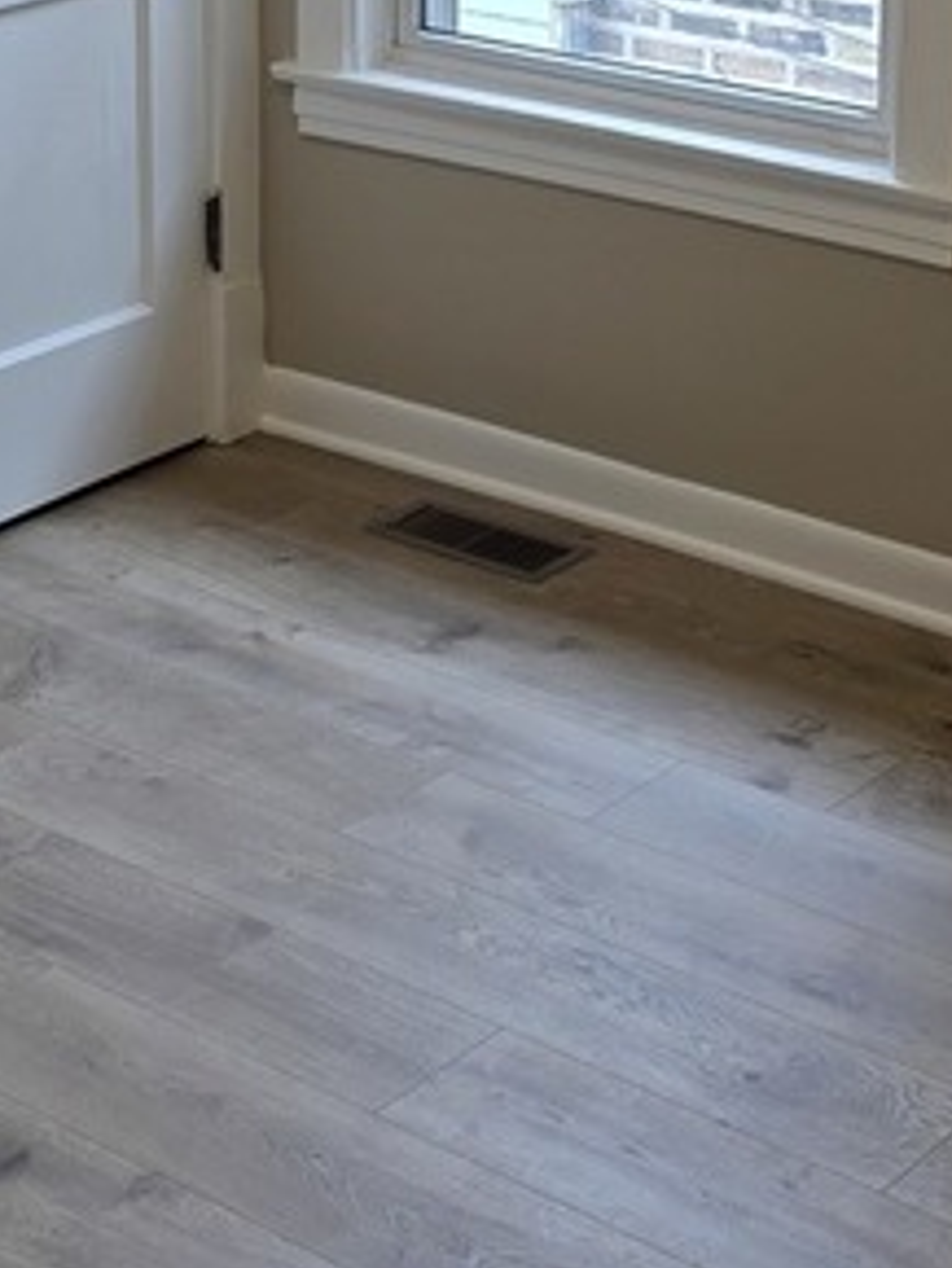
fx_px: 3151
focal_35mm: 86
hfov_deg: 17.2
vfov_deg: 21.9
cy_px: -9
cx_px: 355
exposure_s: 1/120
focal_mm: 6.3
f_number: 1.7
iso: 80
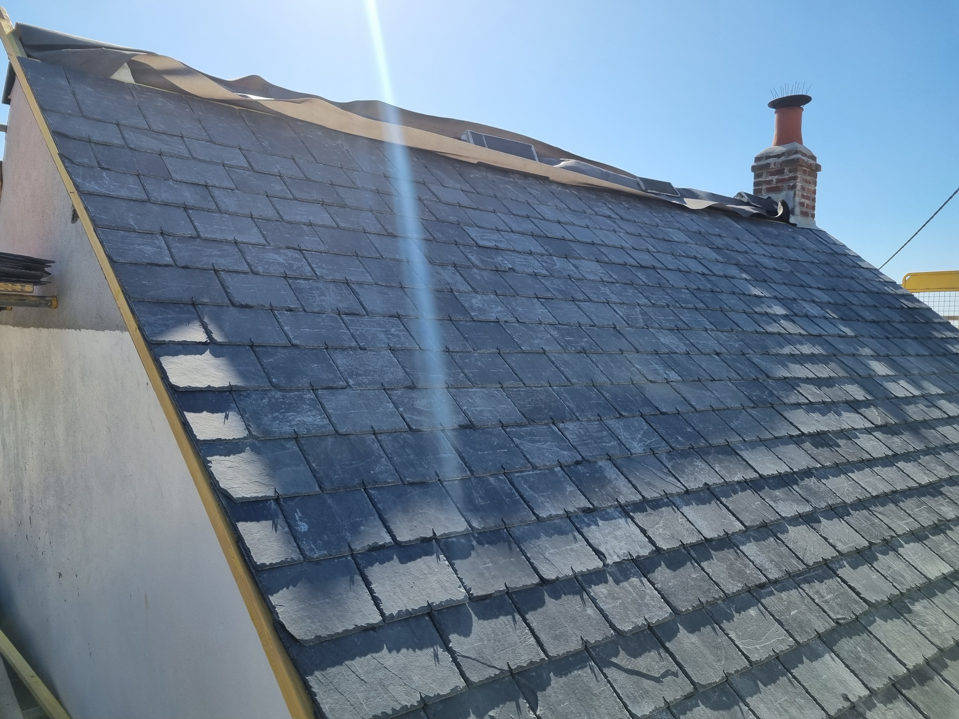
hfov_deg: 67.3
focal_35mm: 26
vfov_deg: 53.1
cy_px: 360
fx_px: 720
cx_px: 480
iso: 50
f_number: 1.8
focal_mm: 5.4
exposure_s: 1/2168
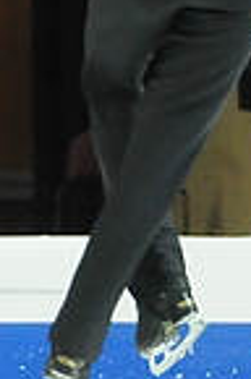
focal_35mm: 1077
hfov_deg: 1.3
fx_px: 11317
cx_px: 207
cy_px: 95
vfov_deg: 1.9
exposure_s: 1/500
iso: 3200
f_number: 5.6
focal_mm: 130
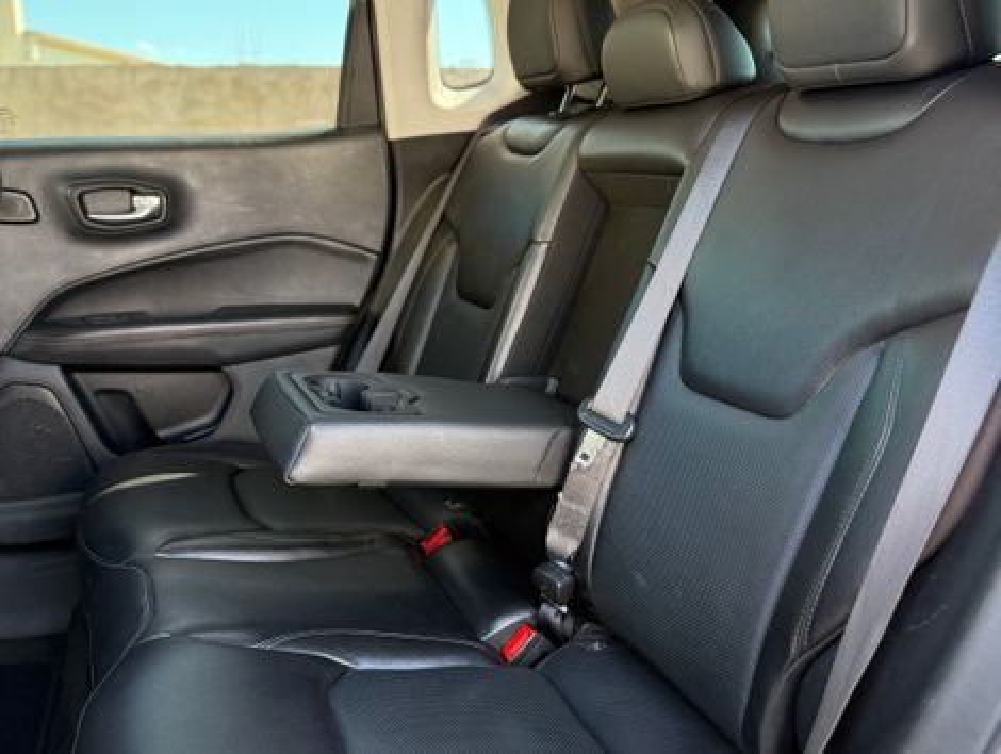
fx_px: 695
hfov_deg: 71.5
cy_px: 377
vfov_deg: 56.9
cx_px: 500
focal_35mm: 24
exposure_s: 1/130
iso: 200
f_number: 1.78
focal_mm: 6.76
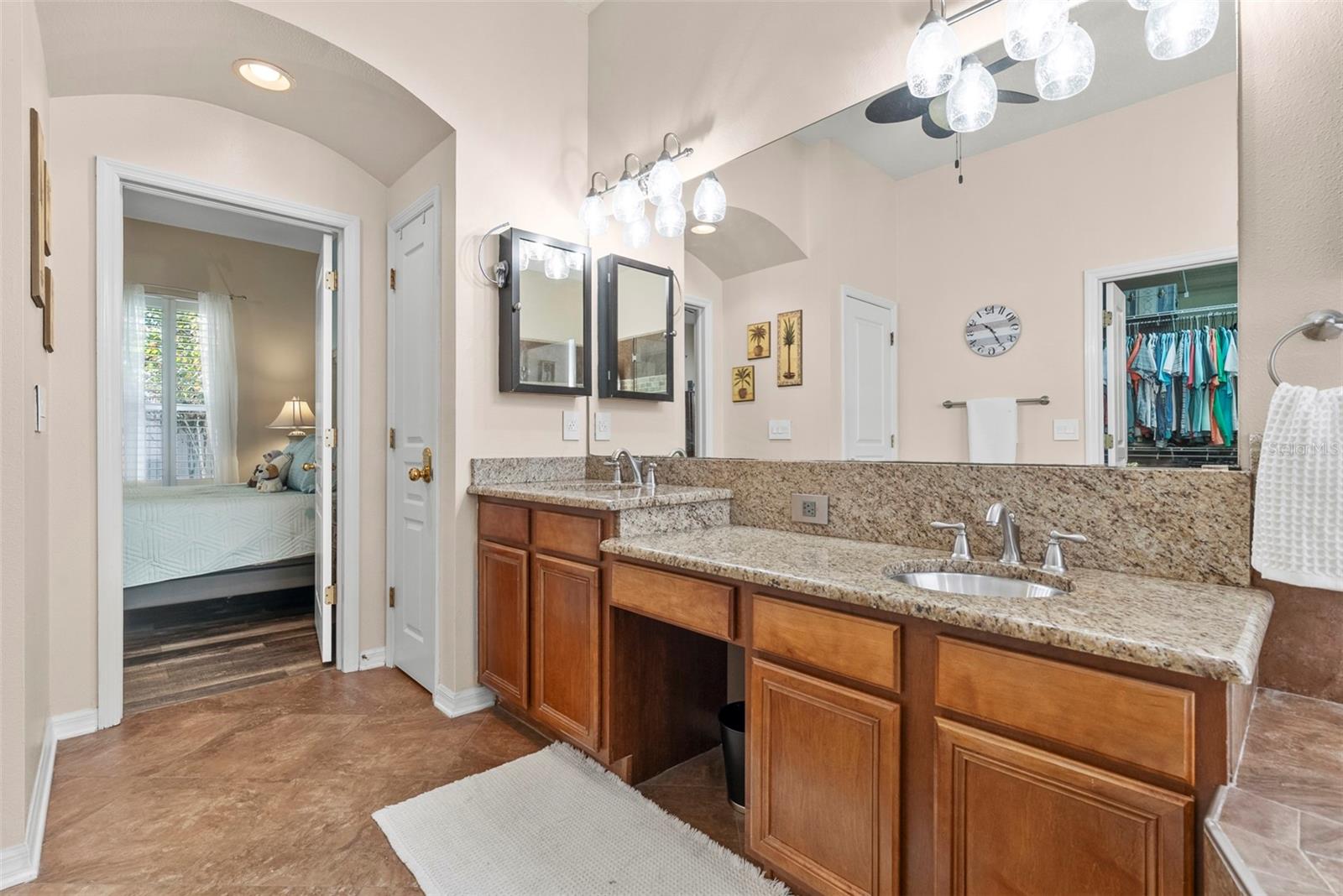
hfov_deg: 96.7
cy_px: 448
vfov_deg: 73.8
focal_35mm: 16
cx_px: 672
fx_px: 597
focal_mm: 16
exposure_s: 1/2.5
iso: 320
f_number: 9
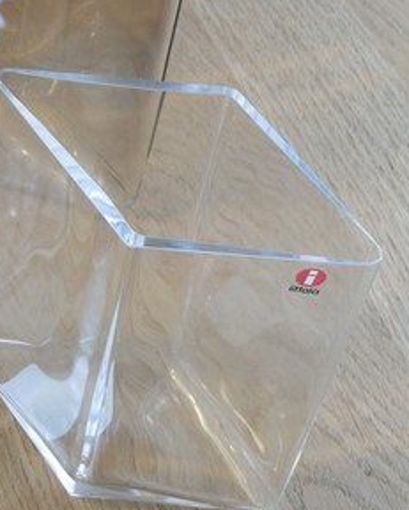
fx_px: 1662
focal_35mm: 110
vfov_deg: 17.4
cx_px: 63
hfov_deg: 13.9
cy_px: 155
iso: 220
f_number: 4.3
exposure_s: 1/30
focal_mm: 11
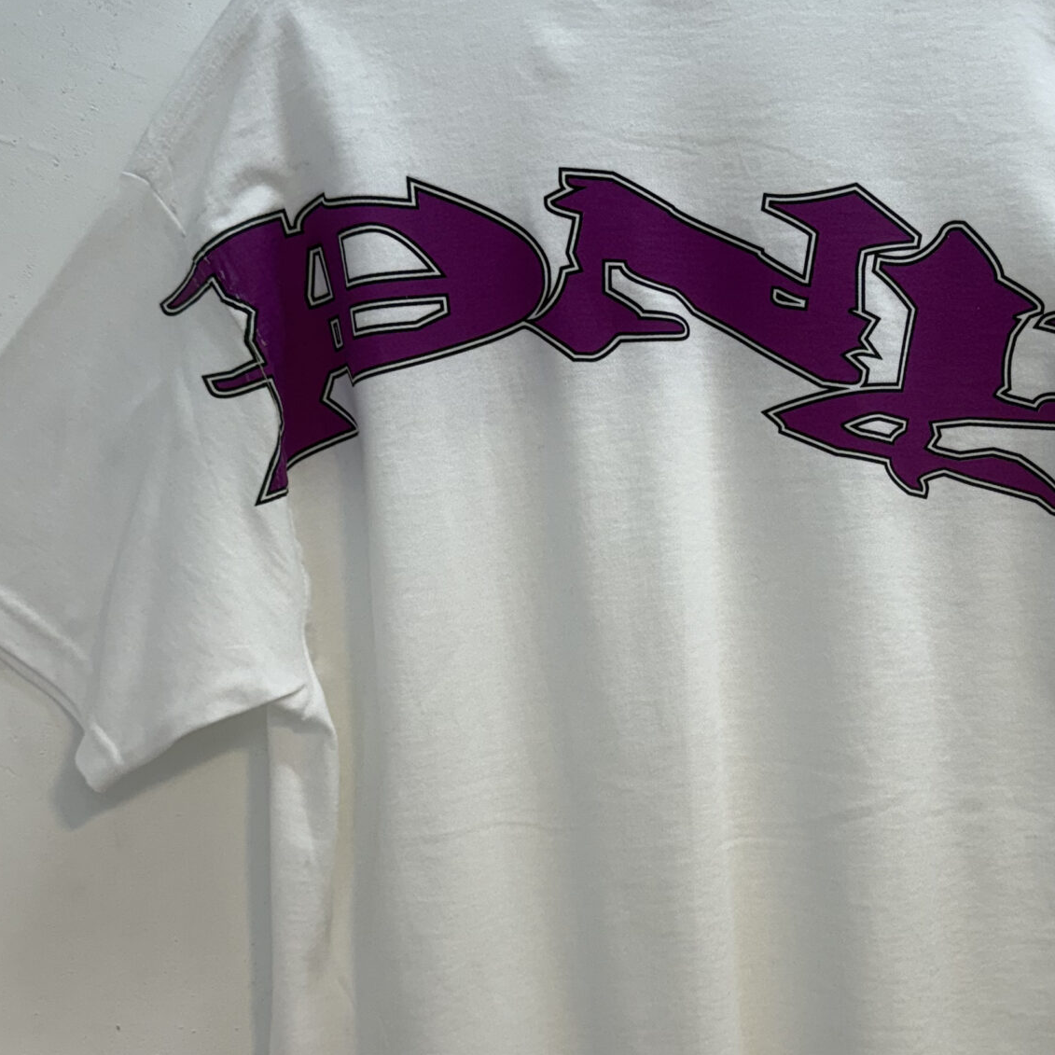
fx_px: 1655
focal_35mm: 48
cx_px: 727
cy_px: 632
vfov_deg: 35.2
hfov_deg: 34.9
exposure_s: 1/100
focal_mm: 6.76
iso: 64
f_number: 1.78
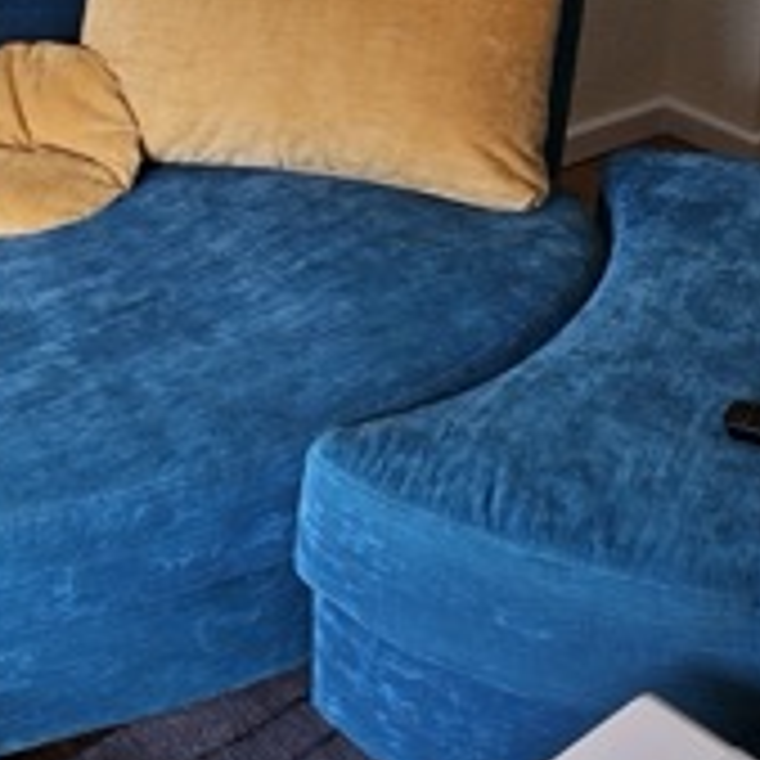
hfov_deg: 22.5
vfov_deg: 20.4
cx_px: 436
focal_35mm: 77
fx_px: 1913
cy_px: -247
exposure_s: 1/100
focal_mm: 6.3
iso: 40
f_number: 1.7
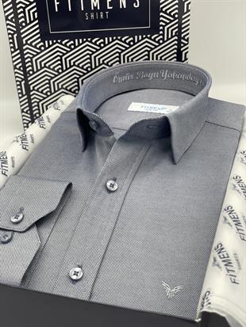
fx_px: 492
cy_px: 164
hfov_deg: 28.0
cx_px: 123
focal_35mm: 52
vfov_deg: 36.8
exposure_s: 1/100
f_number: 2
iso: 32
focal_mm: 6
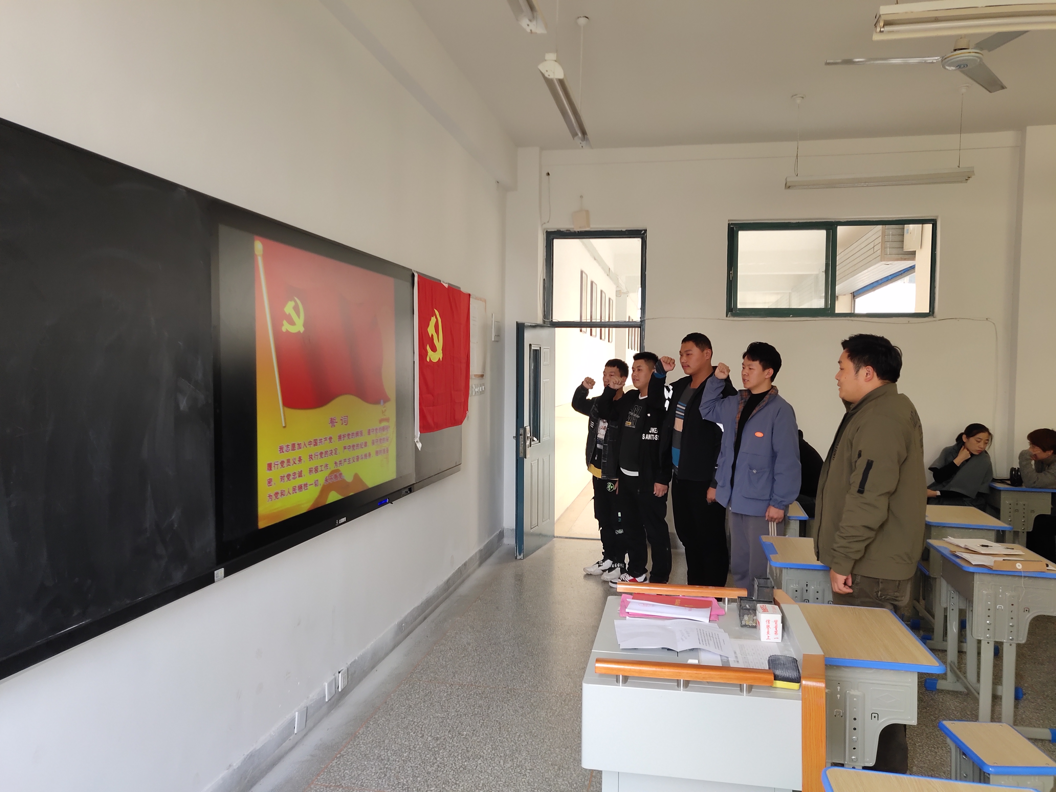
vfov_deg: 46.8
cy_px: 396
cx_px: 528
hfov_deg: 60.0
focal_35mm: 30
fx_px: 915
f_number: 1.8
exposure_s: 1/50
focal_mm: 4.35
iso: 260
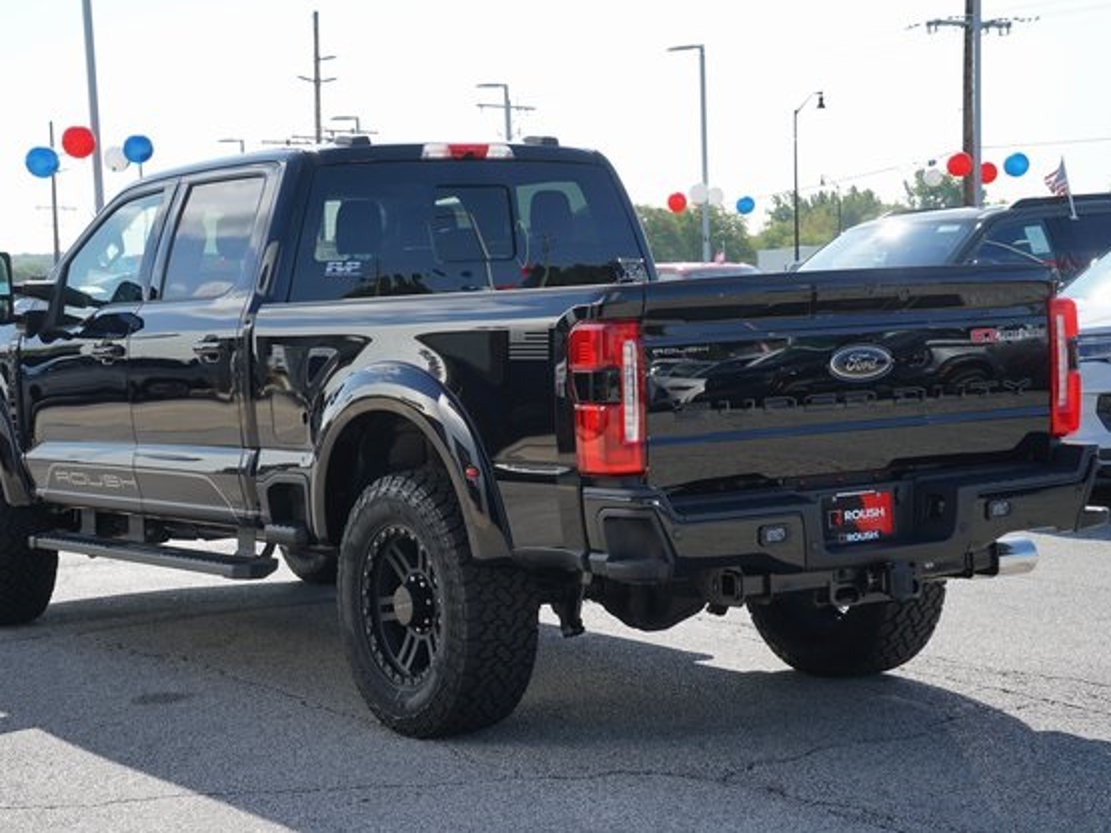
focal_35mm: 71
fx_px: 2278
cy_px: 407
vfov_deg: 20.7
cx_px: 512
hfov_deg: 27.4
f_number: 9
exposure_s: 1/125
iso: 100
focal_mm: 64
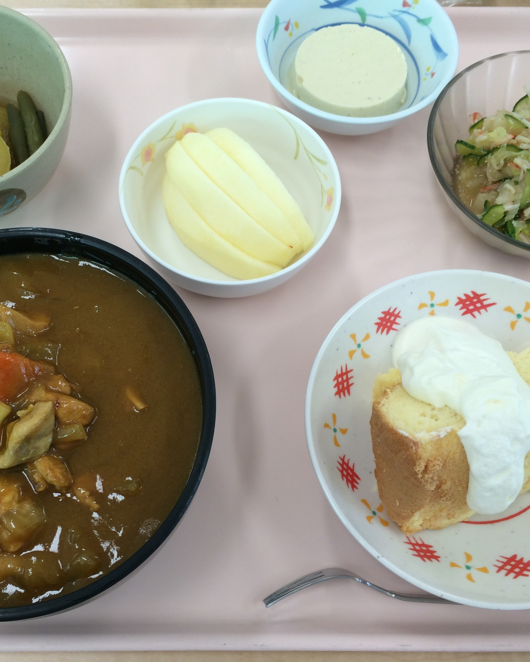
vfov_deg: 45.8
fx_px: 784
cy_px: 331
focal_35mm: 40
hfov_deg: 37.1
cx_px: 198
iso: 50
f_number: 2.2
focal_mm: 4.12
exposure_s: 1/60
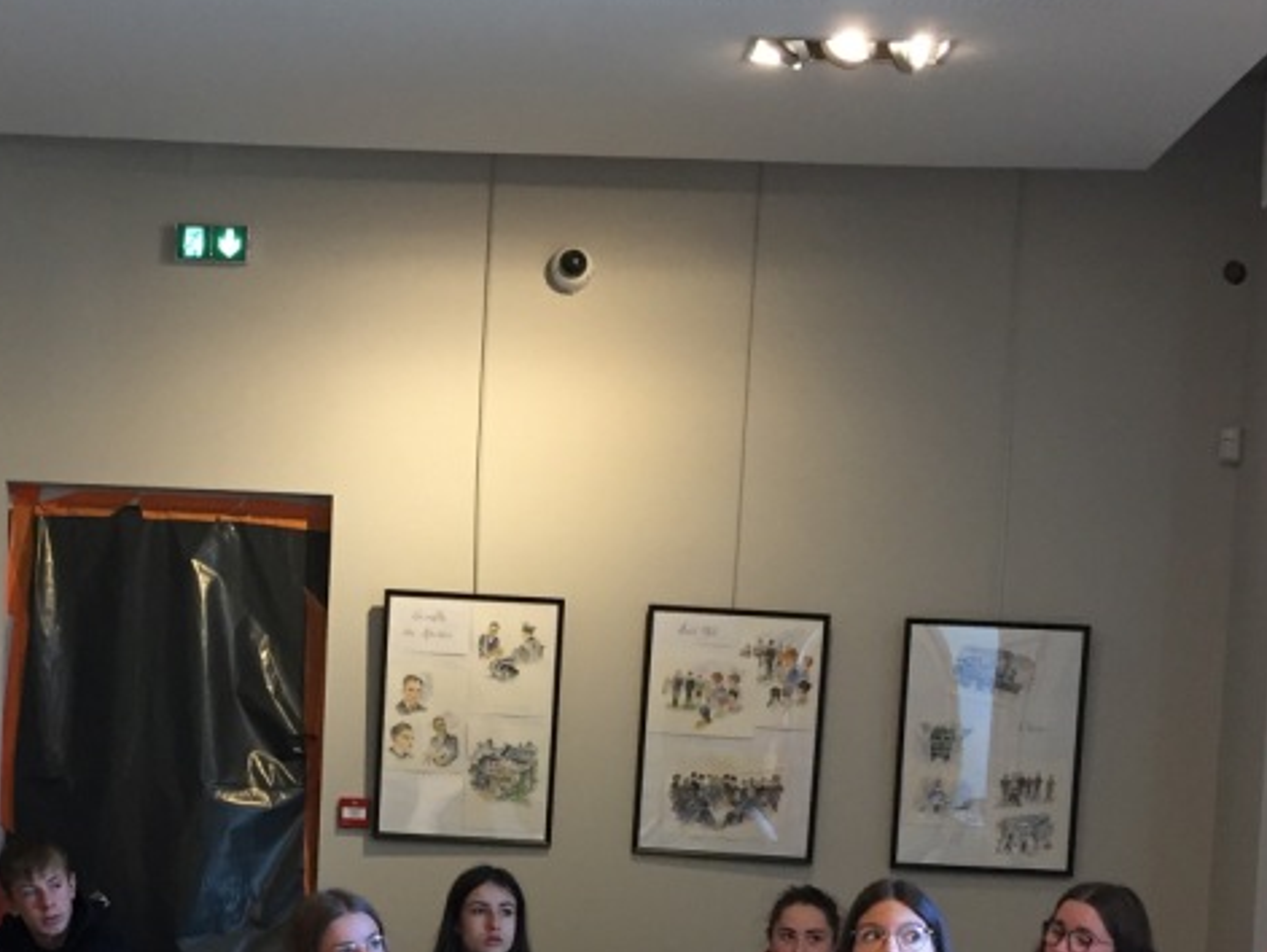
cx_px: 433
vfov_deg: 22.6
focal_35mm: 63
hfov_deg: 30.5
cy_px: 887
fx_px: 2308
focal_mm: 4.15
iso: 125
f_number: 2.2
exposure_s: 1/33
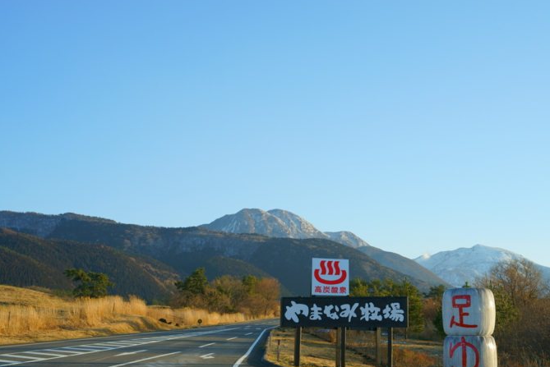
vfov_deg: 27.5
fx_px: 749
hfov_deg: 40.2
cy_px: 216
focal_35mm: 49
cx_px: 314
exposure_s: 1/100
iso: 100
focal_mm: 41
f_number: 8
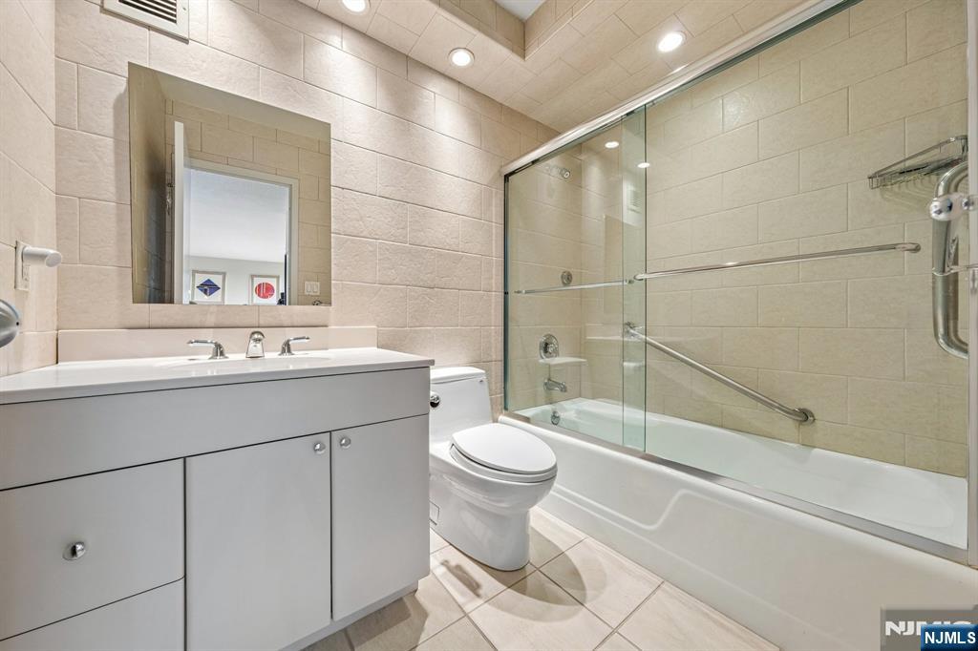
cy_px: 326
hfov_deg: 112.6
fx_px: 326
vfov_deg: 90.0
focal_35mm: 12
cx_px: 489
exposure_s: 1/4
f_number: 8
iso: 160
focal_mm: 8
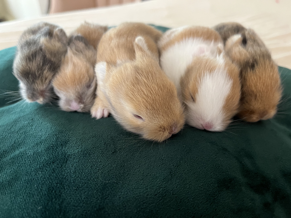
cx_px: 146
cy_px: 109
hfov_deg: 67.3
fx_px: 219
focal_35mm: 26
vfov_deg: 53.1
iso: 500
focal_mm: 5.1
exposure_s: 1/50
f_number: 1.6
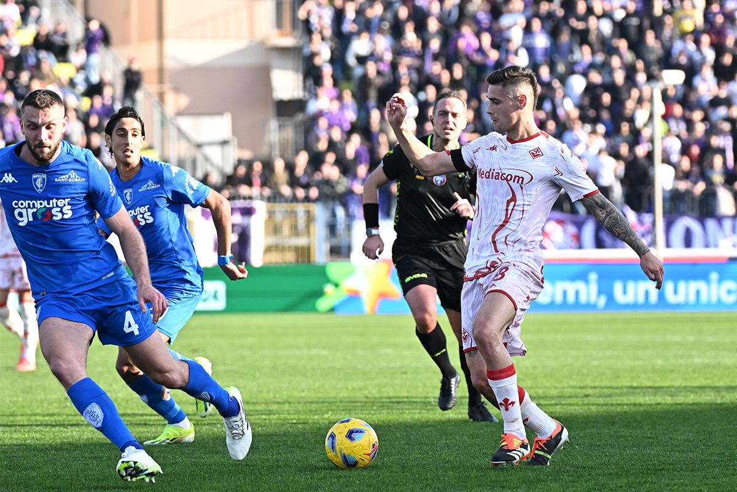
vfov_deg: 5.1
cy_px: 246
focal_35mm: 270
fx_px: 5527
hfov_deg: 7.6
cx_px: 368
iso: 1000
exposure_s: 1/2000
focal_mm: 180
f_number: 4
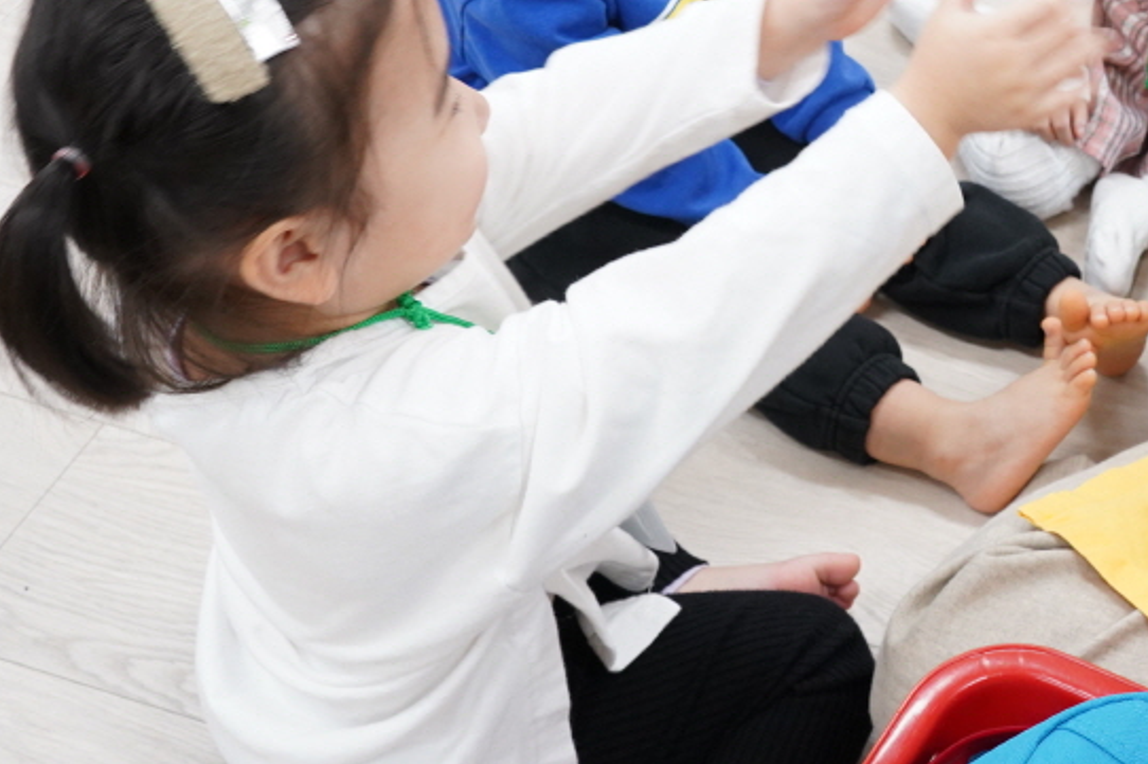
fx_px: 1976
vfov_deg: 21.0
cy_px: -49
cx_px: 1087
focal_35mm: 62
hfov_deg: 30.6
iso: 2500
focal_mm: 28
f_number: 7.1
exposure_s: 1/40
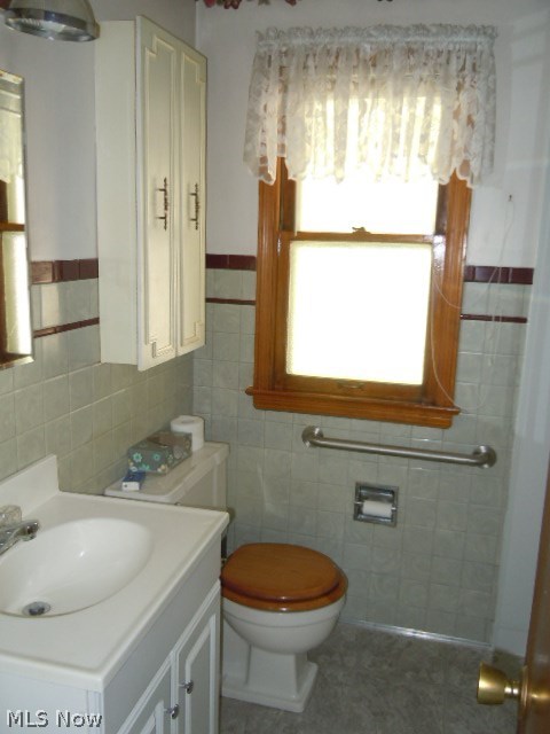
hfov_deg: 46.8
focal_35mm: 30
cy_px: 367
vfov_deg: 60.0
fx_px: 636
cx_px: 275
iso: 200
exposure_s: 1/30
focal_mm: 5.4
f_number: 3.5
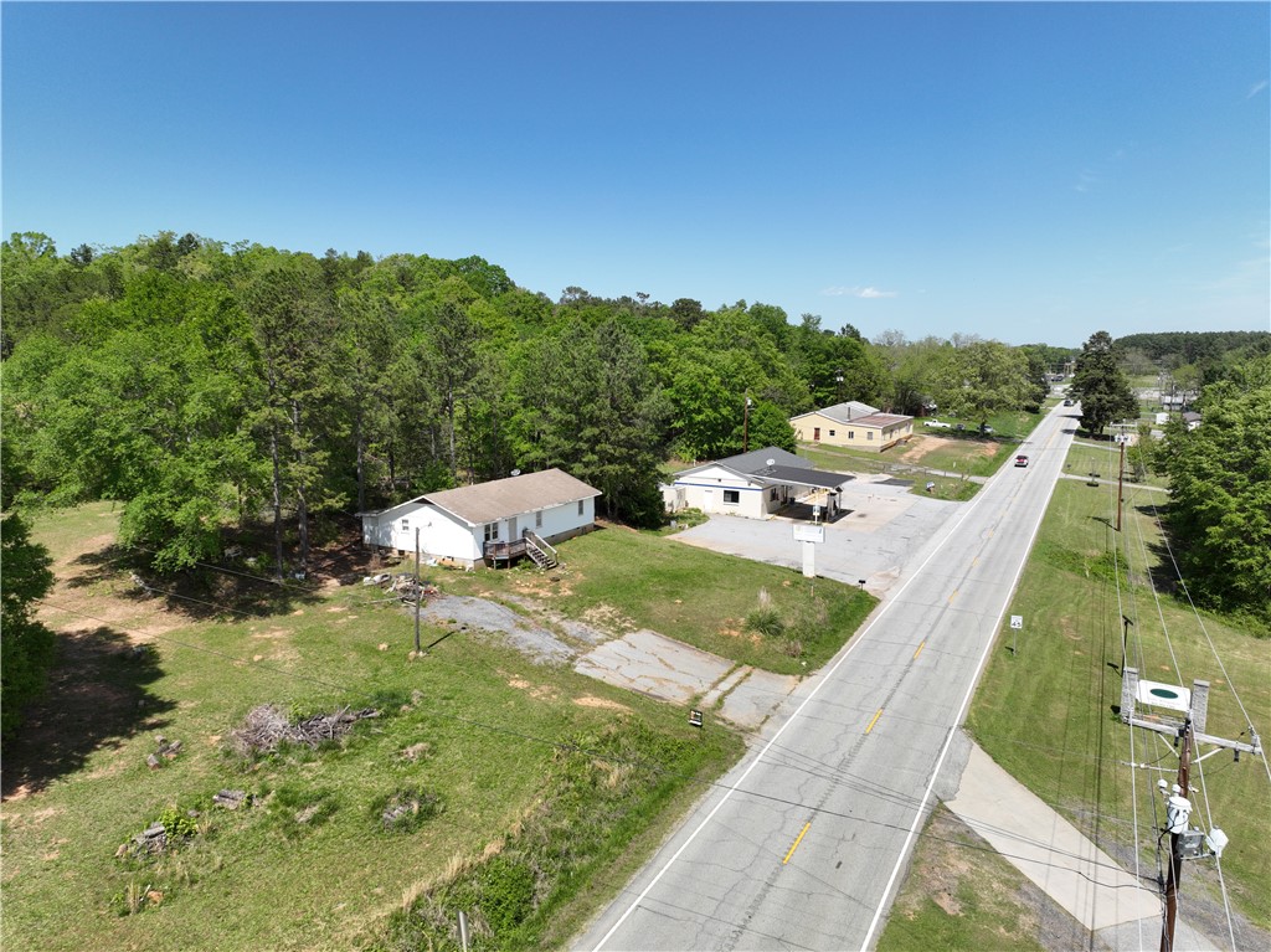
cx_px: 636
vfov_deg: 56.8
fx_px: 881
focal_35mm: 24
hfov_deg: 71.6
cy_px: 476
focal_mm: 12.29
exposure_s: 1/200
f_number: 2.8
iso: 100
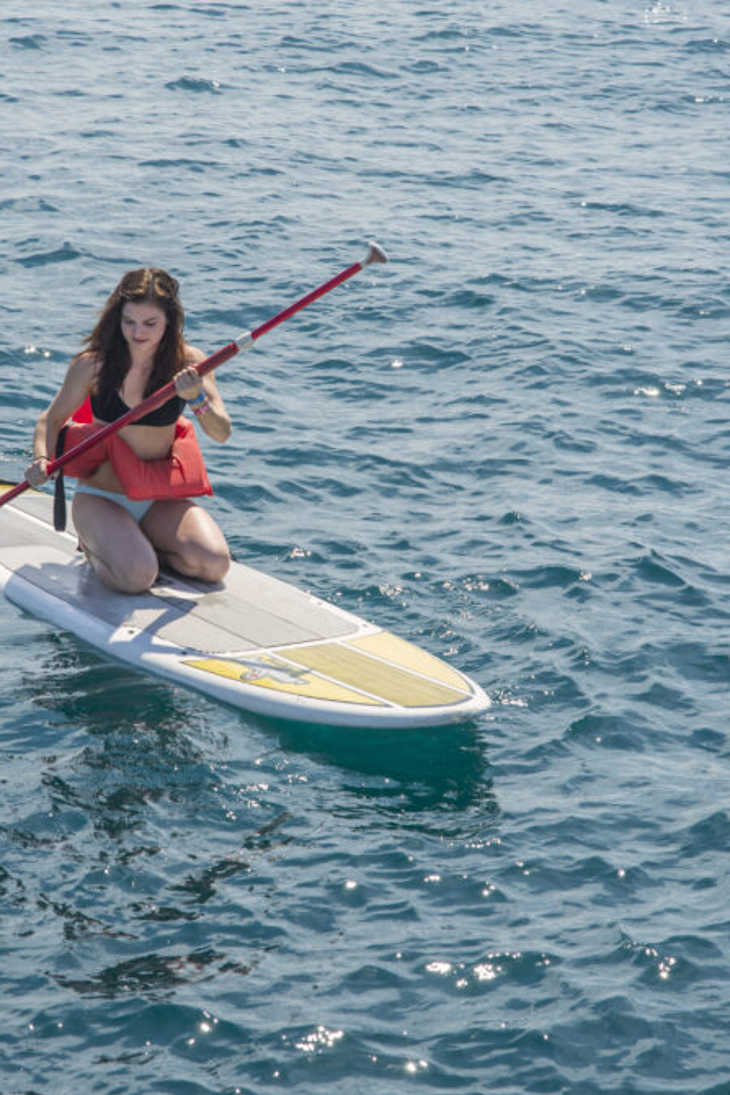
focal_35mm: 130
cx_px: 243
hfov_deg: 10.5
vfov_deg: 15.8
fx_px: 3952
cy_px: 521
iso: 100
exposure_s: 1/640
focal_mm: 85
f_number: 6.3
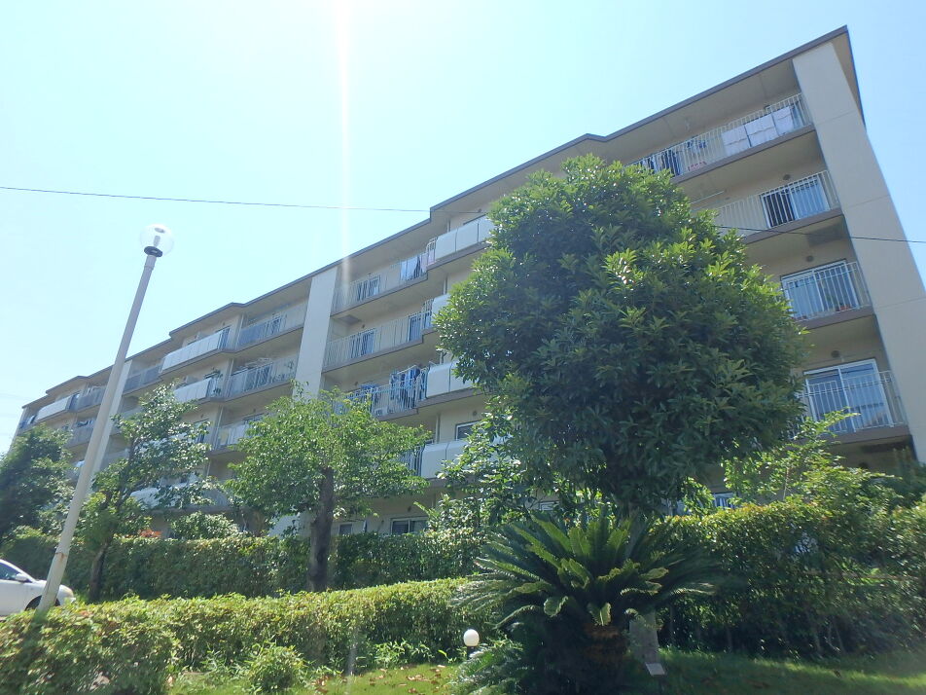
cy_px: 348
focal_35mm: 21
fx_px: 562
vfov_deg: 63.4
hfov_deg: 79.0
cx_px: 463
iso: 125
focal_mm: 3.7
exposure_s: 1/1000
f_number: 3.5
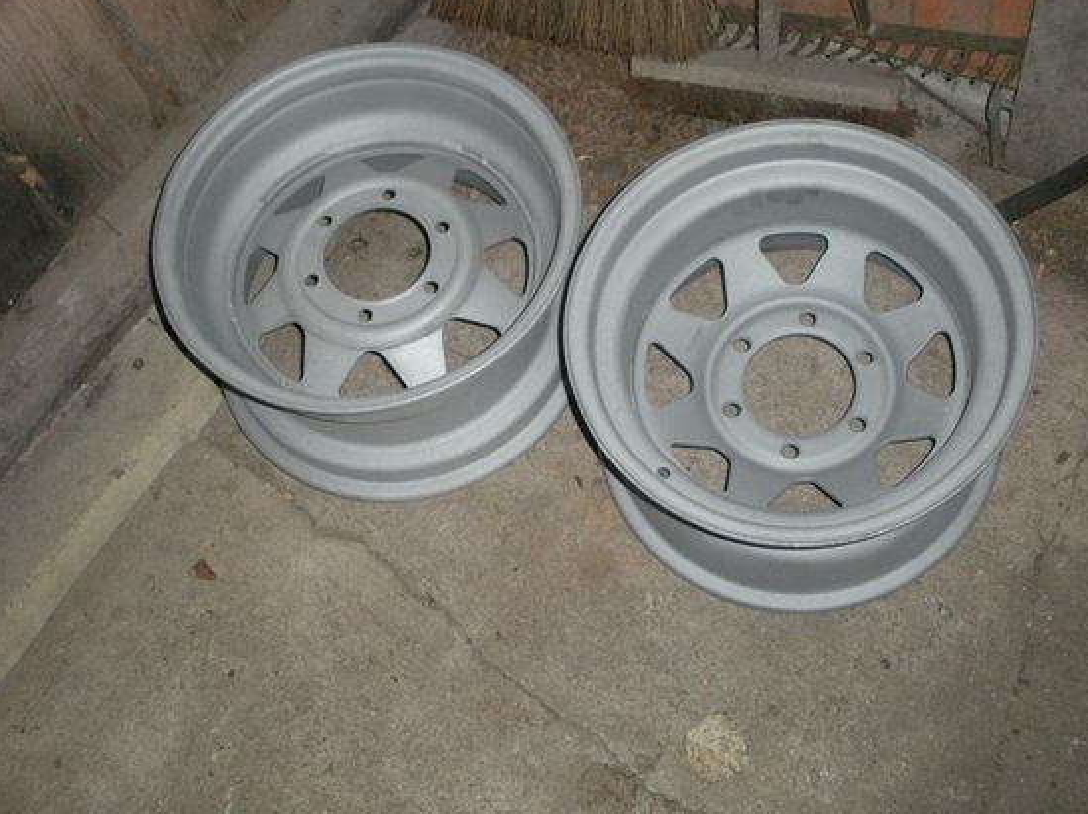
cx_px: 563
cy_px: 386
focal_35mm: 42
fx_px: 1319
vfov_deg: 34.3
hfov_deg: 44.8
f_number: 3.5
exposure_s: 1/60
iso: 400
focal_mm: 6.3
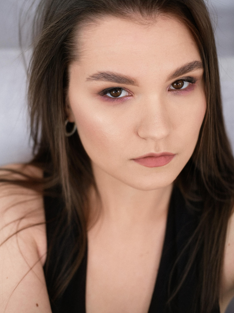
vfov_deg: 33.2
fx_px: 523
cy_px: 136
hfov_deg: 25.2
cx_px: 116
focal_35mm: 58
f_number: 2.2
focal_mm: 35
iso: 160
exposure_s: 1/220
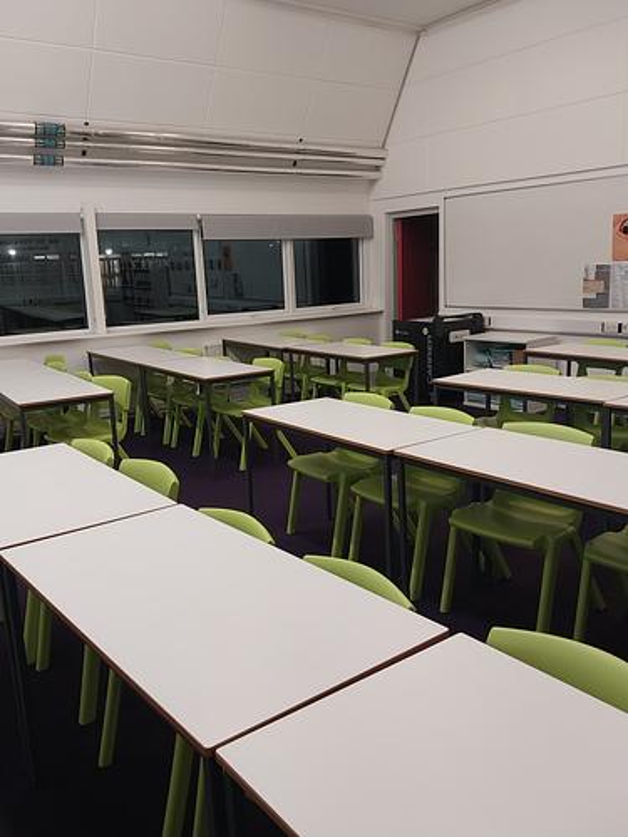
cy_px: 418
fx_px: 629
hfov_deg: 53.1
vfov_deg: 67.3
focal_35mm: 26
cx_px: 314
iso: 100
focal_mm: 4
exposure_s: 1/50
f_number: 1.8
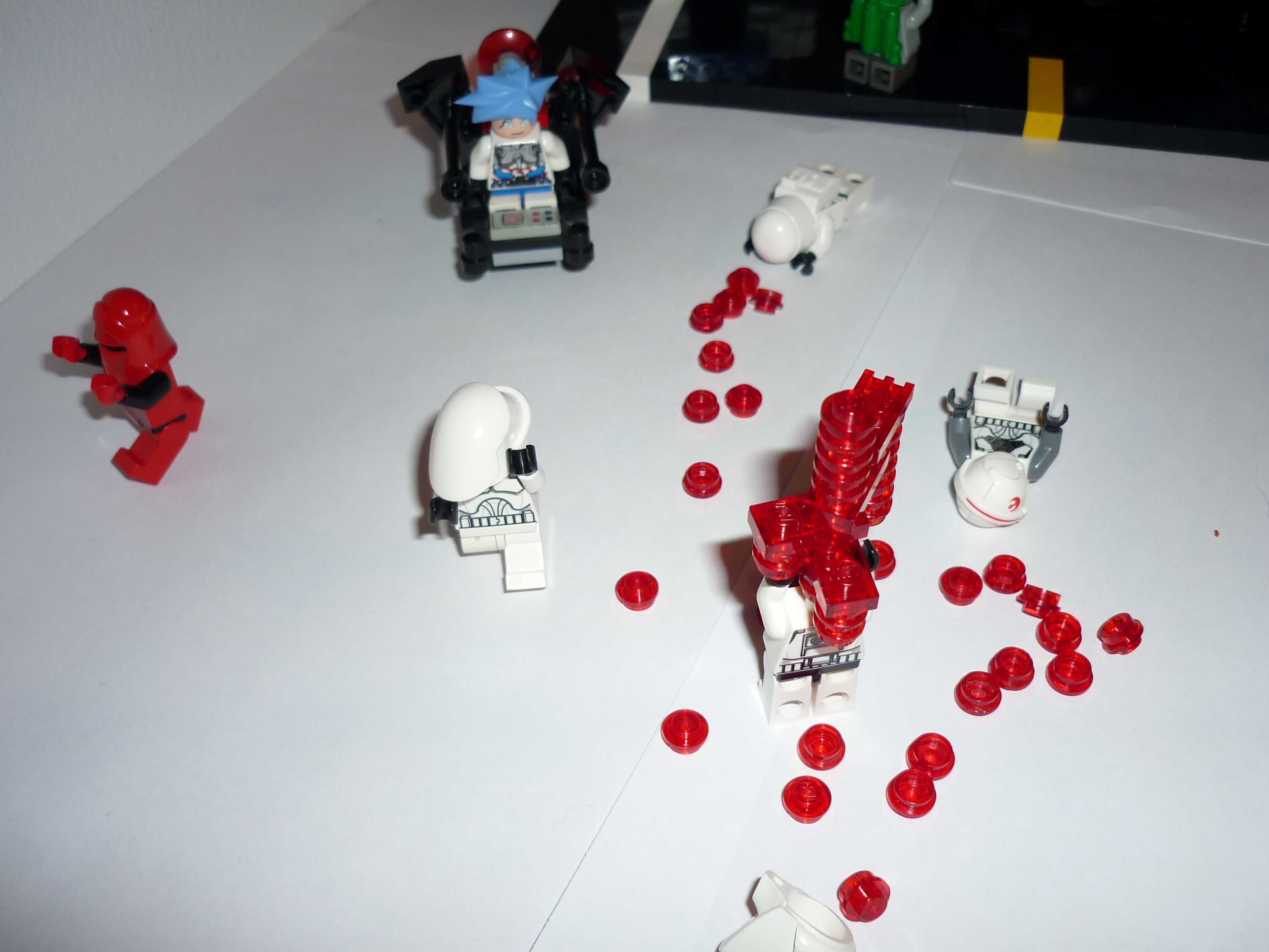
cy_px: 476
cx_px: 634
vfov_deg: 42.9
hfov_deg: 55.4
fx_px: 1210
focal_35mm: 33
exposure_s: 1/30
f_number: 2.8
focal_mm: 5.5
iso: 100
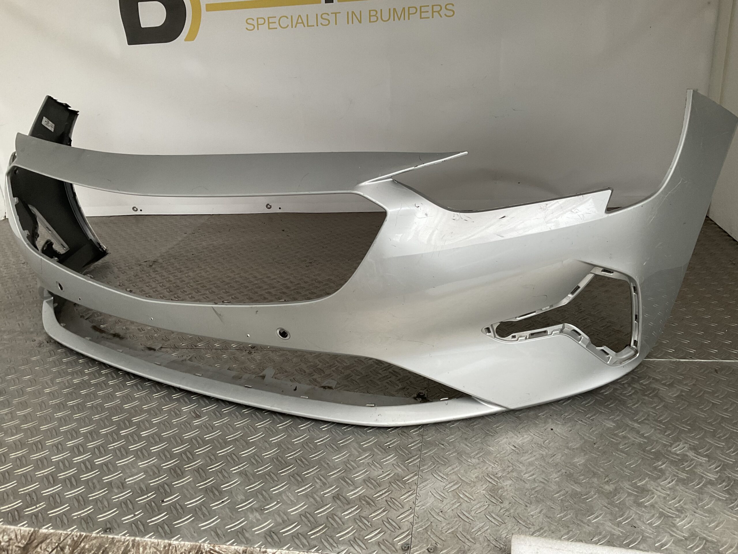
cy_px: 277
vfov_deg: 48.2
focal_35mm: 29
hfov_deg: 61.7
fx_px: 618
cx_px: 369
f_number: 1.8
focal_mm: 3
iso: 64
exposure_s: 1/50
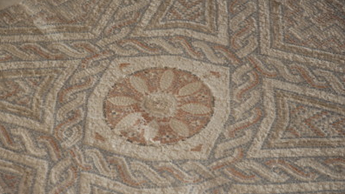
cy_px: 108
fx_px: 1015
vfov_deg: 10.9
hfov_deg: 19.3
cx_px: 172
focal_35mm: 111
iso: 100
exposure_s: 1/125
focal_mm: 70
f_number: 4.5
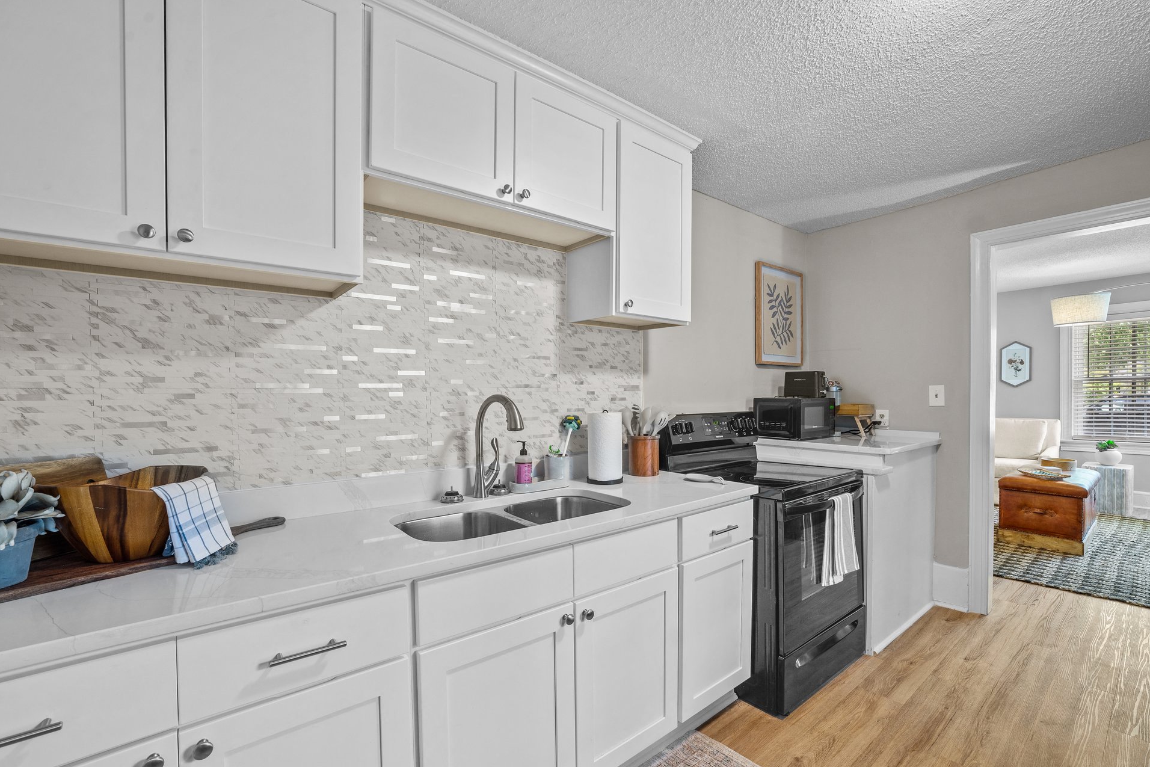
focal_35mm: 15
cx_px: 582
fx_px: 479
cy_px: 389
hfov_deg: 100.4
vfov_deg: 77.3
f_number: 9
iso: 160
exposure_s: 1/2.5
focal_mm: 14
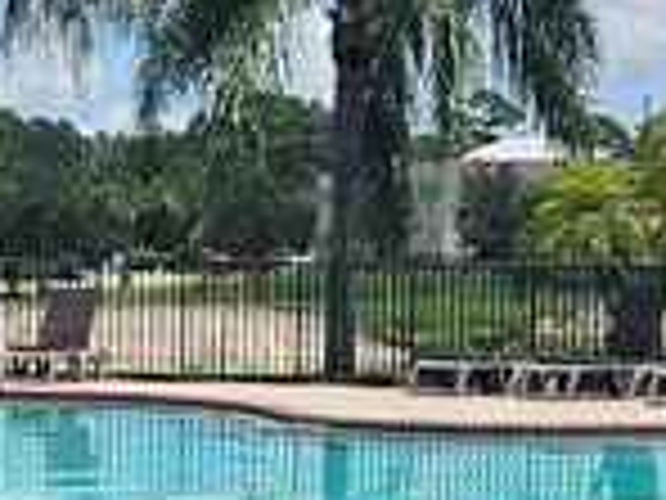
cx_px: -14
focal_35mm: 159
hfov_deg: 12.3
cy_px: 635
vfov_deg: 9.2
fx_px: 3059
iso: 25
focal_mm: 5.4
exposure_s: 1/3628
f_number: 1.8
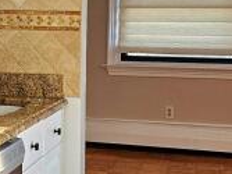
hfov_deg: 19.3
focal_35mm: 99
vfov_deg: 14.9
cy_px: 71
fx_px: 663
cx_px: 4
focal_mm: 6.3
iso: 100
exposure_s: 1/120
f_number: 1.7
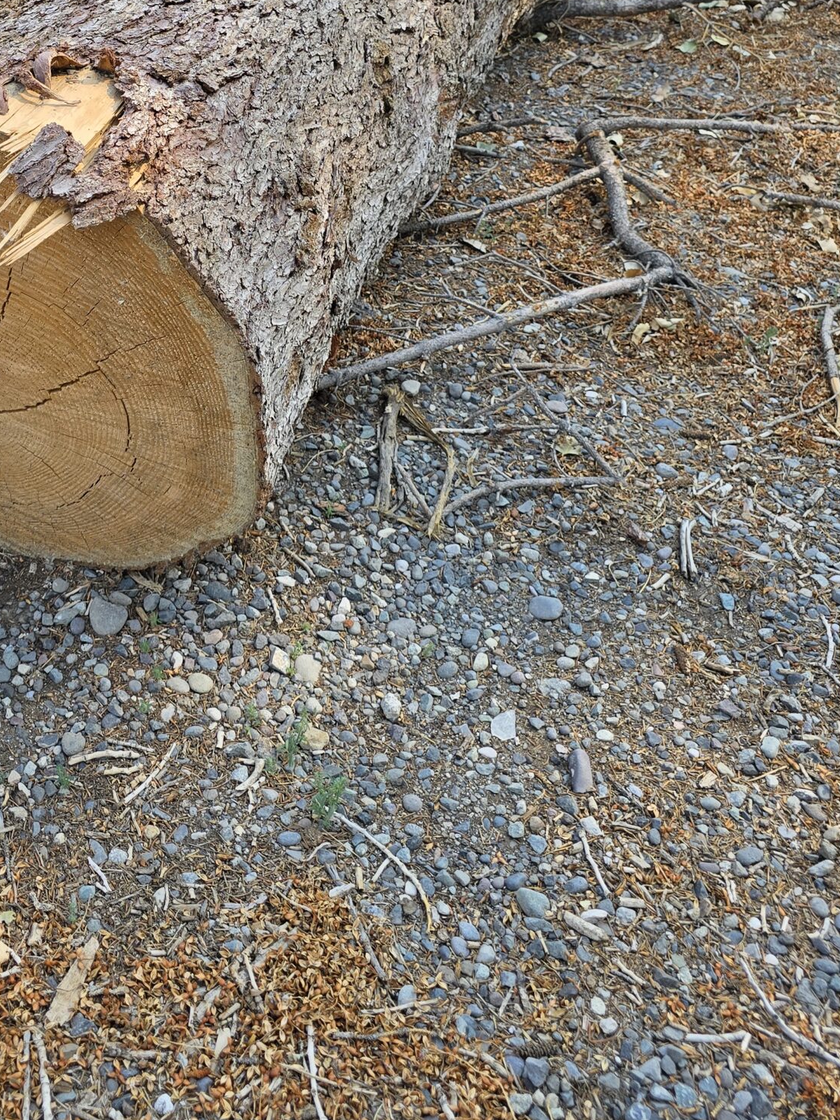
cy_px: 221
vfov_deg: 44.5
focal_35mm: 40
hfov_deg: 35.1
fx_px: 1294
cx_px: 203
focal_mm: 6.3
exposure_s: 1/528
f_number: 1.7
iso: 12
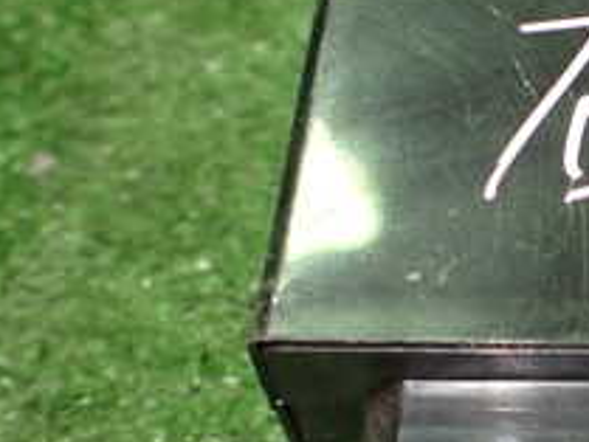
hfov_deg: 21.6
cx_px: 640
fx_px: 1464
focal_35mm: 86
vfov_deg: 17.2
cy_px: 256
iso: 800
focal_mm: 5.4
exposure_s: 1/100
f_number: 2.3
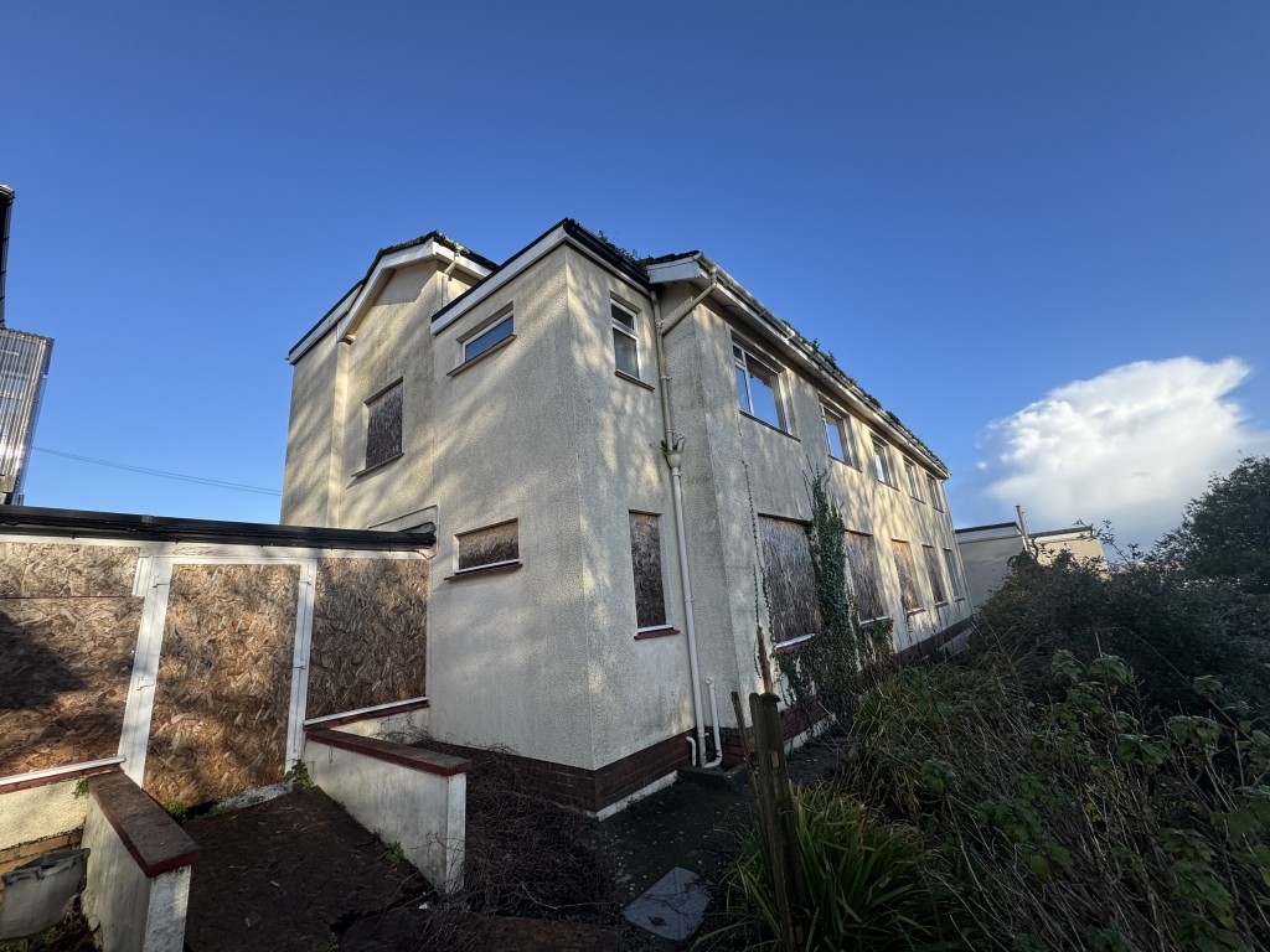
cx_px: 635
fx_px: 514
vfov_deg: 85.7
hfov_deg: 102.1
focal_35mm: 14
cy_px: 476
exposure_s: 1/615
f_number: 2.2
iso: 40
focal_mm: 2.22
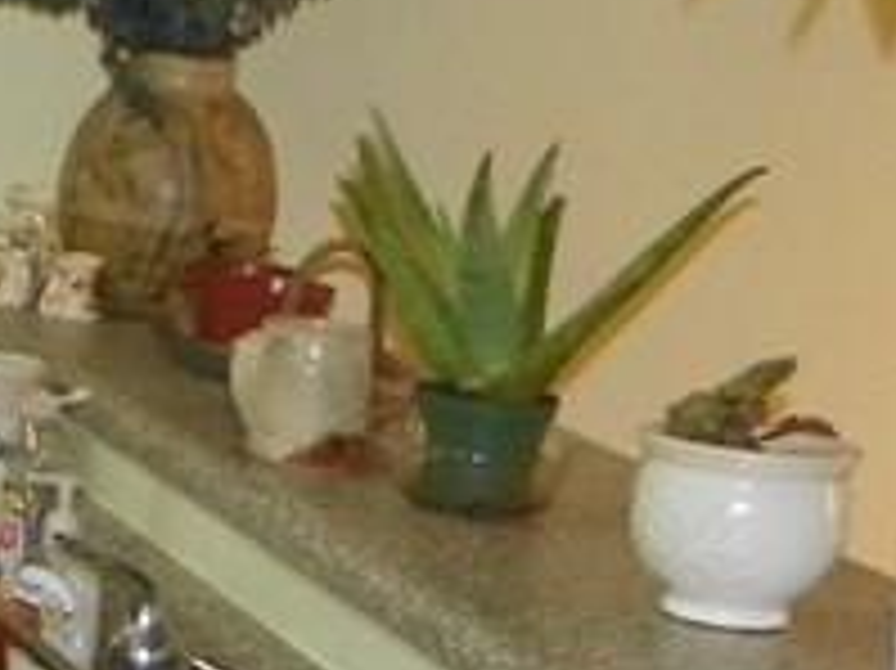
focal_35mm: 134
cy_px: 576
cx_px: -1184
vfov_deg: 11.0
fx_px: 3466
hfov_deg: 12.1
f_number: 2.8
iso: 200
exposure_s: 1/30
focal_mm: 4.6
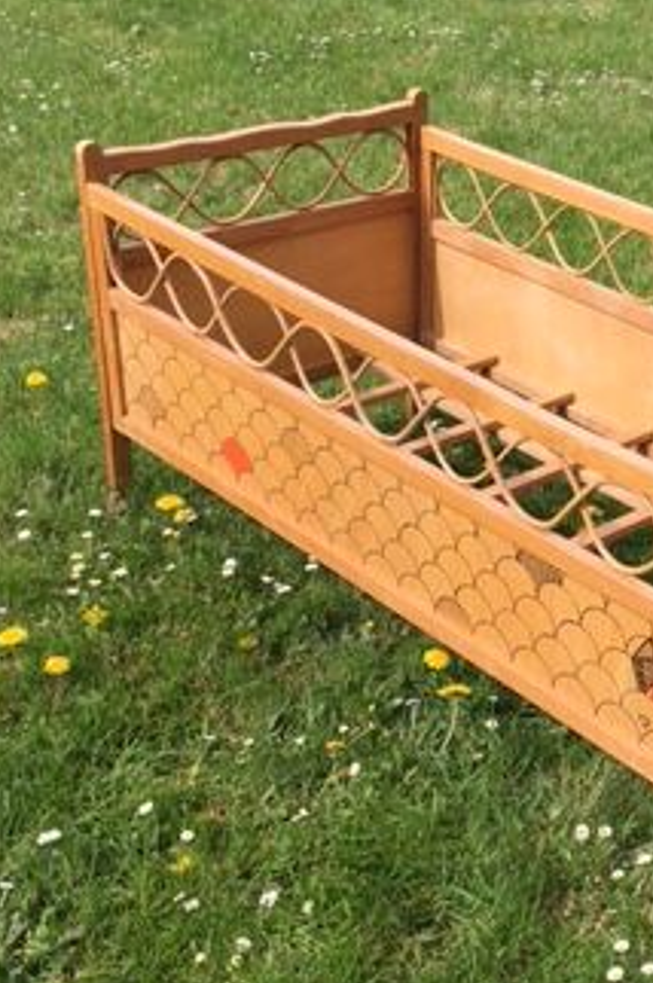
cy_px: 534
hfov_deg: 21.9
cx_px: 616
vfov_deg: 33.4
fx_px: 1636
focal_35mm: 60
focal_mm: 4.15
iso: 25
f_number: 2.2
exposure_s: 1/484
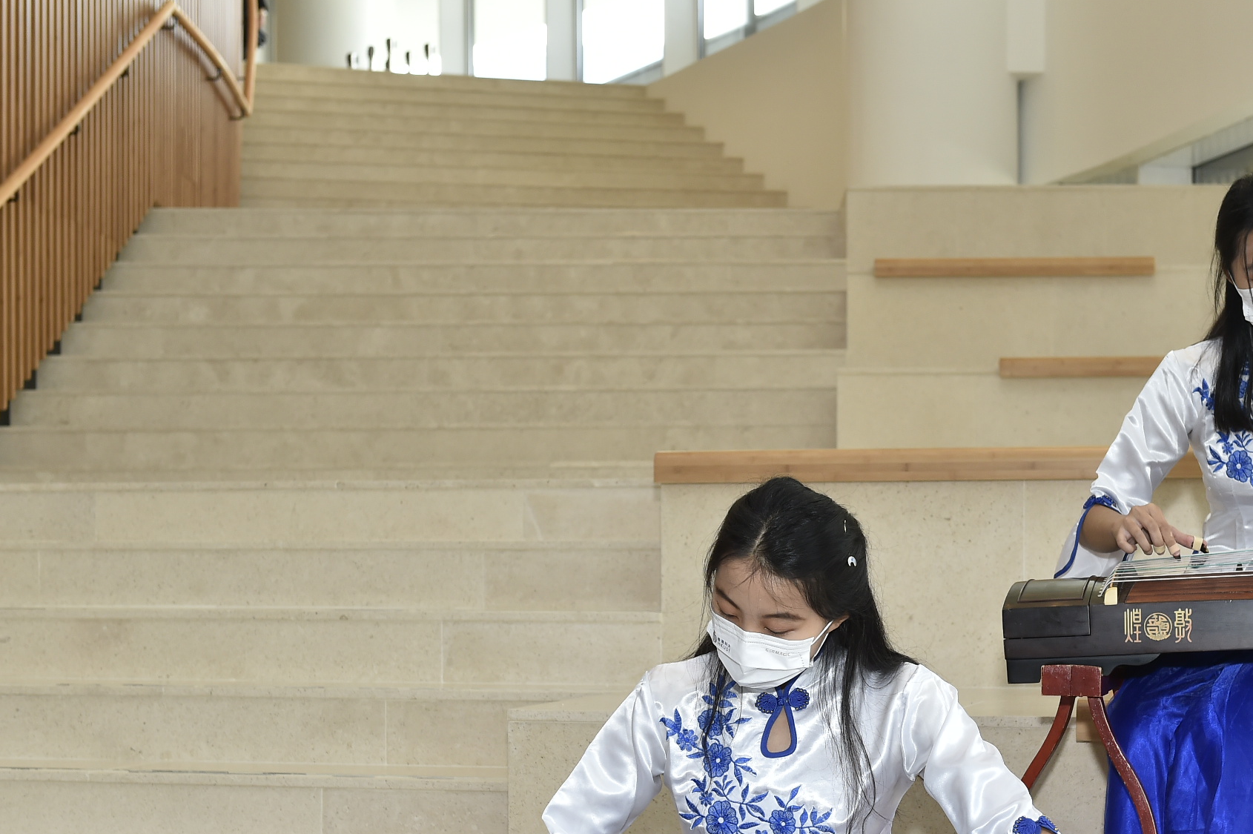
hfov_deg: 28.8
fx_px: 2435
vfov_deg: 19.4
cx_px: 771
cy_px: 575
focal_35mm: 70
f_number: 5.6
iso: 1000
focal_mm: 48
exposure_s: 1/200
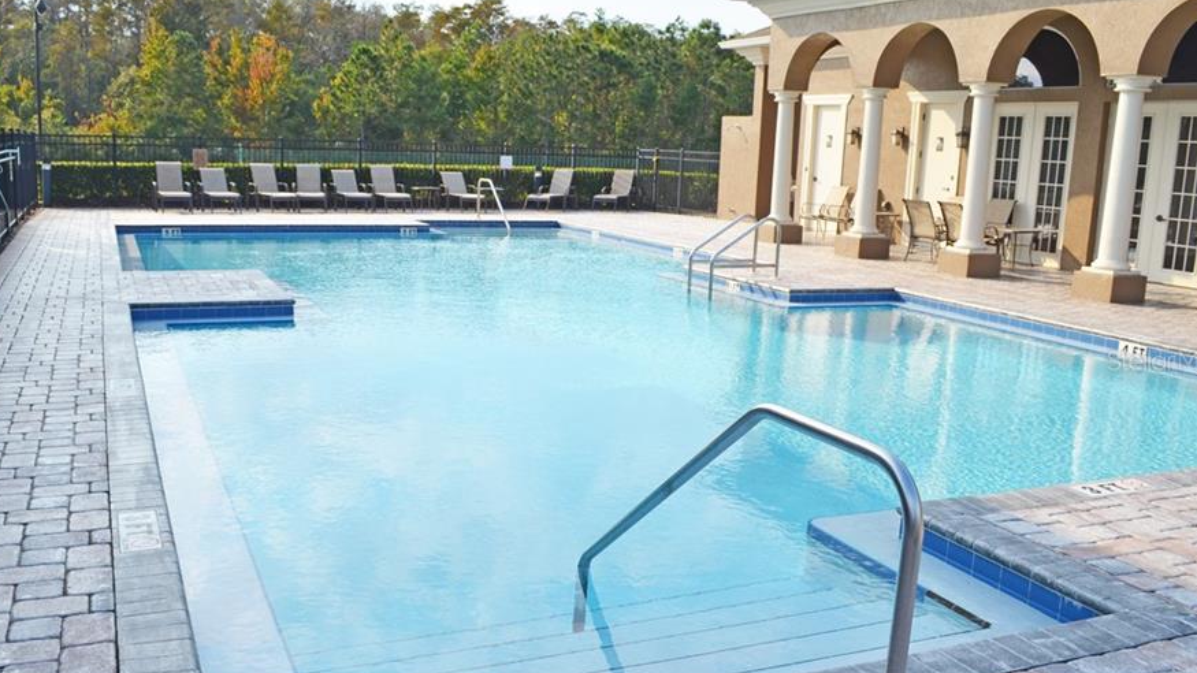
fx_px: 1047
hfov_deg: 59.3
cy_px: 360
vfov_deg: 35.6
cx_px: 528
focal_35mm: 33
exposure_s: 1/250
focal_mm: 18
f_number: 8
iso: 125
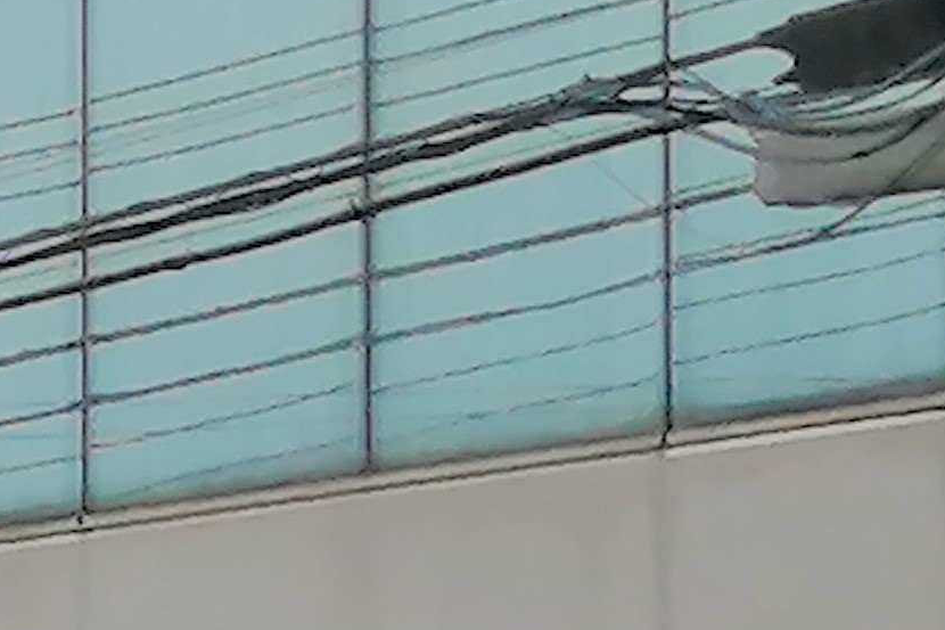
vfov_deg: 3.0
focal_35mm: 459
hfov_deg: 4.4
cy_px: 568
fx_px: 12046
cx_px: -1206
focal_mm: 3.62
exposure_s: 1/807
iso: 50
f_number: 1.8
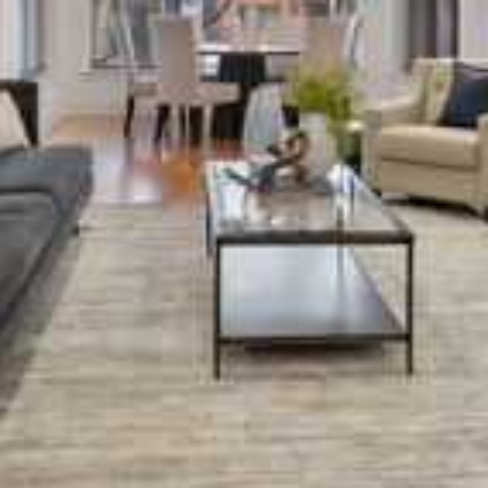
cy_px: -27
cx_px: 217
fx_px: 782
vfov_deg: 31.4
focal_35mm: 49
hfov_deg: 34.6
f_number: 8
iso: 200
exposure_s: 1/1.25
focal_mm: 17
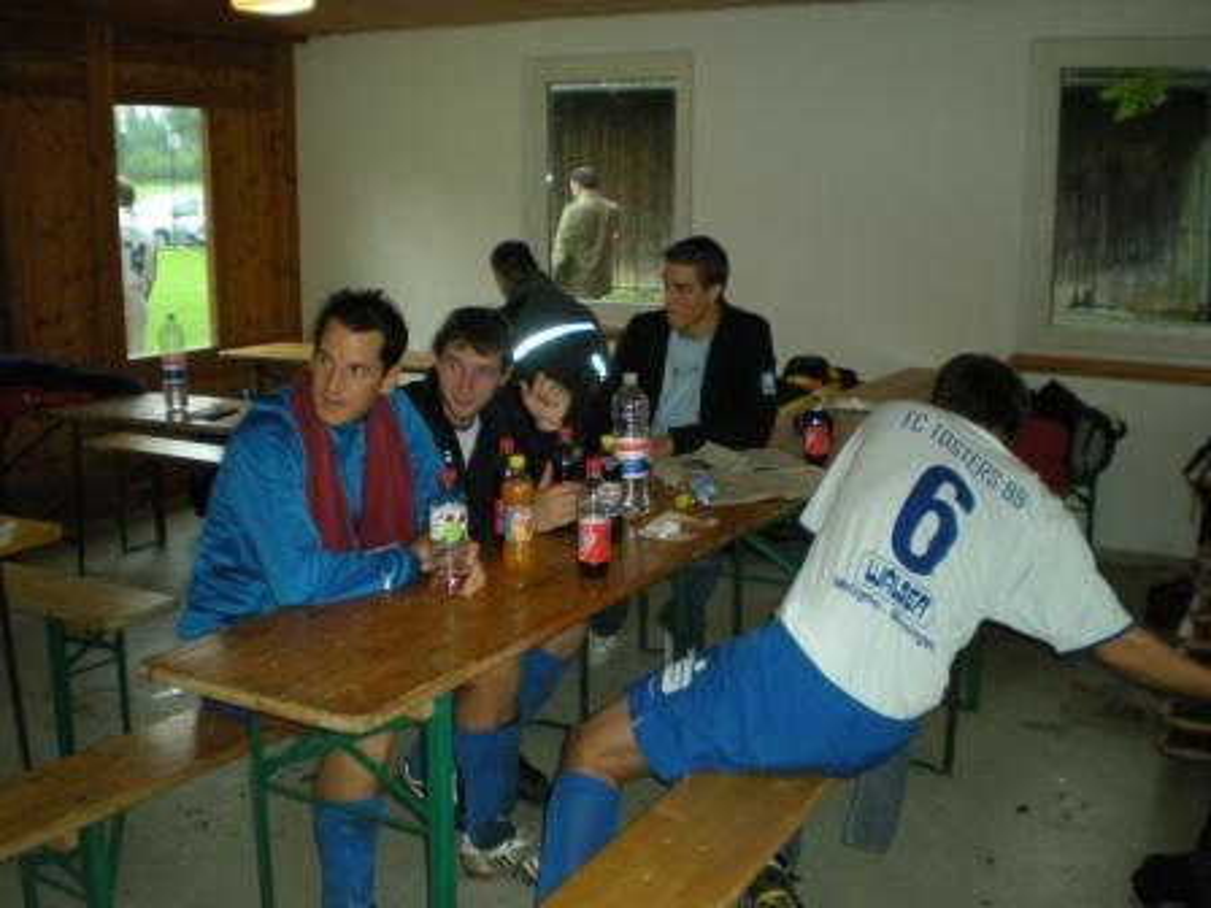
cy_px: 454
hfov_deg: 49.0
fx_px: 1329
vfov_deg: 37.7
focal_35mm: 38
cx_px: 606
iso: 217
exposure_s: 1/60
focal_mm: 6.3
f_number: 3.1
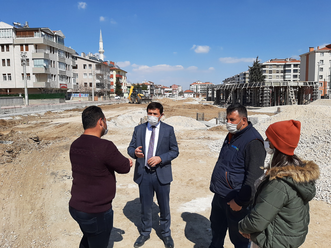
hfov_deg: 67.3
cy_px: 124
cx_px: 166
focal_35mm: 26
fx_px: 249
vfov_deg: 53.1
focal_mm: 3.93
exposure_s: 1/4762
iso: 40
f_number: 1.7
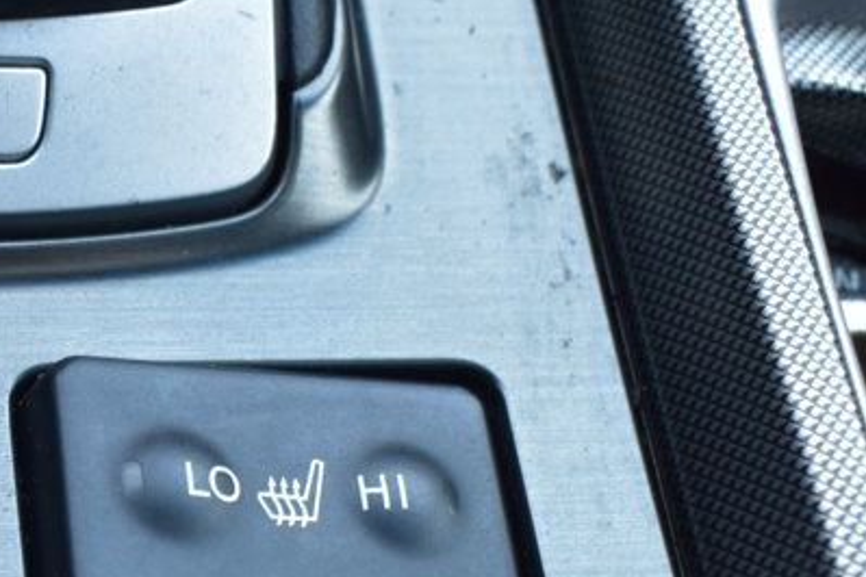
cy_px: 525
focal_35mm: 96
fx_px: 2316
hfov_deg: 20.5
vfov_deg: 14.1
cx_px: 0
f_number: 6.3
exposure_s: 1/15
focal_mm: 25
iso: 560
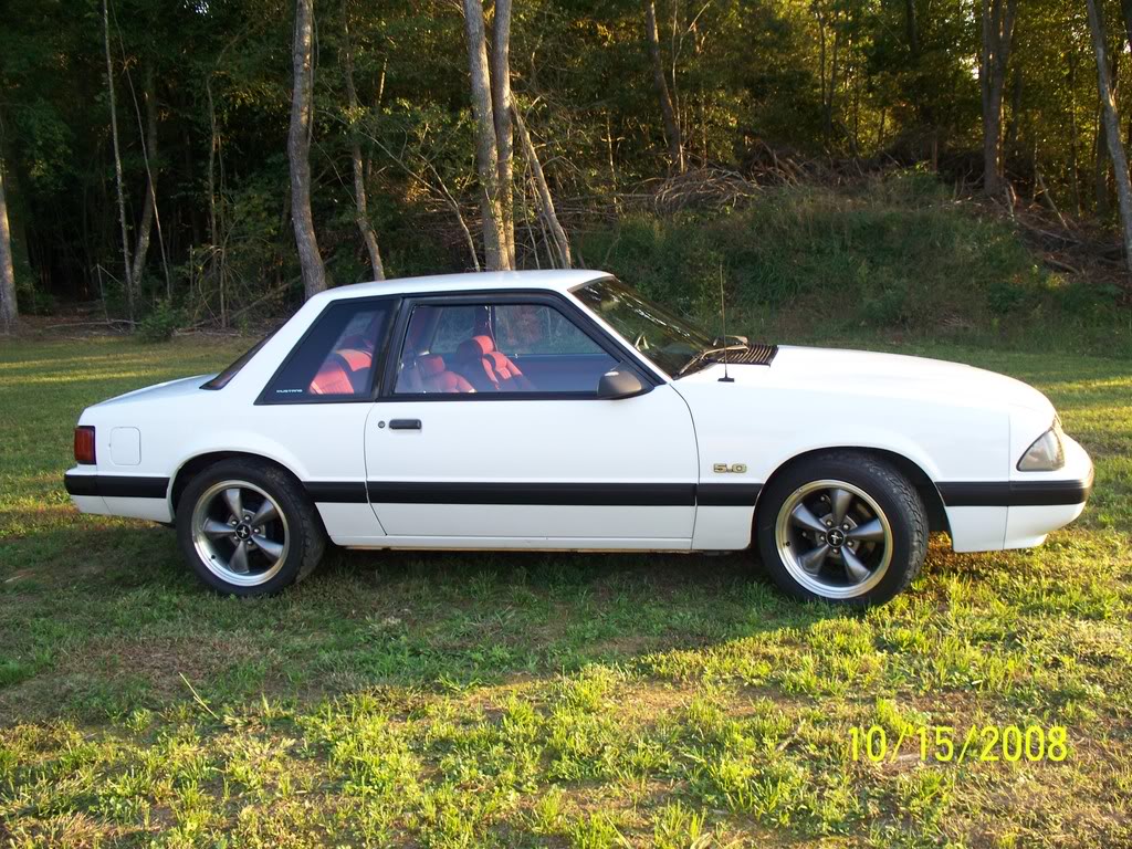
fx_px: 1177
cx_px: 566
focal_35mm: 36
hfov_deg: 51.4
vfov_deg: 39.7
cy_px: 424
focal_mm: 7.54
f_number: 2.8
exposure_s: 1/60
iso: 64
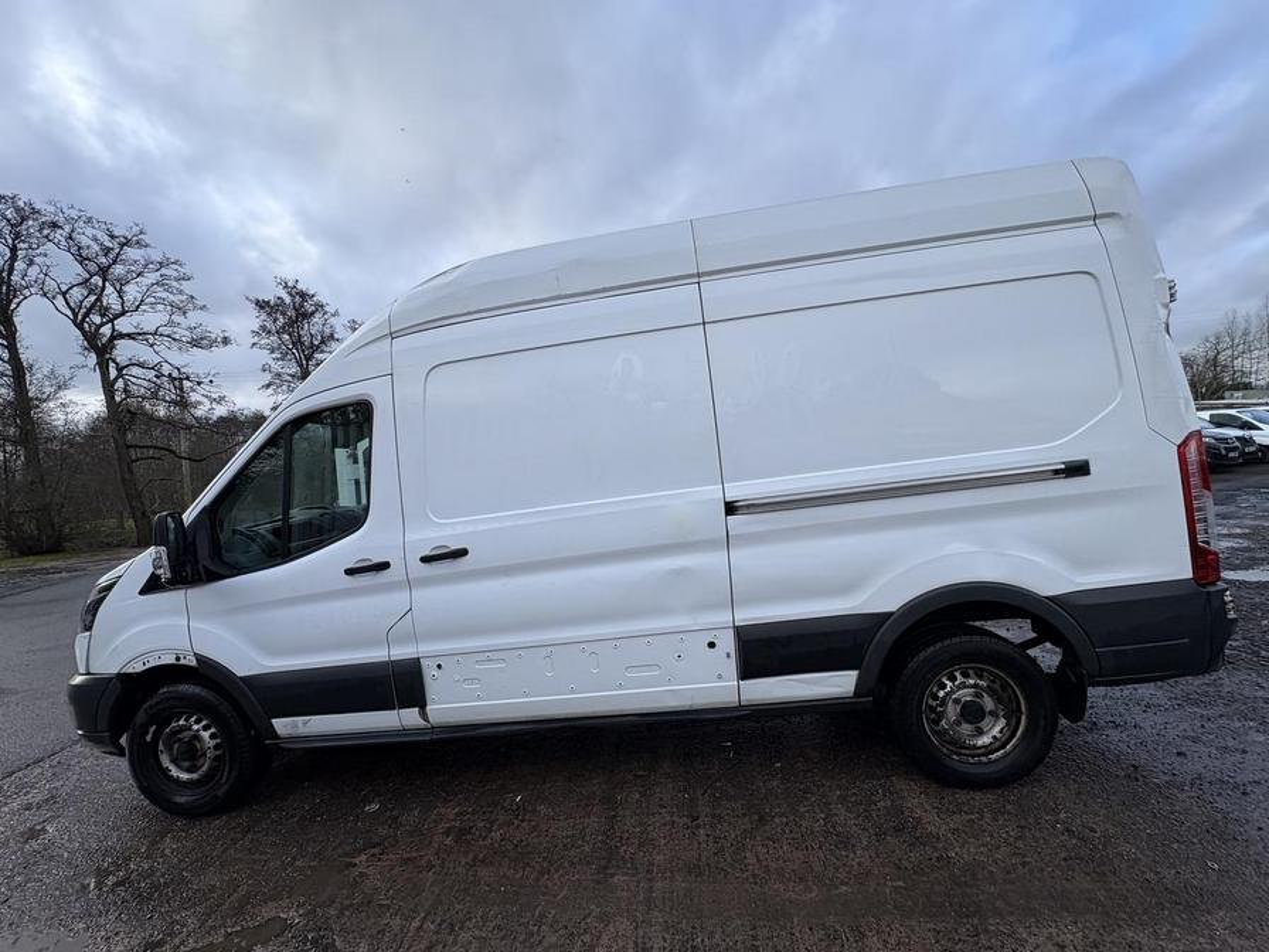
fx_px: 513
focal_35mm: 14
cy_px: 476
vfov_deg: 85.7
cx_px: 634
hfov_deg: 102.1
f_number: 2.2
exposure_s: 1/591
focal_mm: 2.22
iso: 40
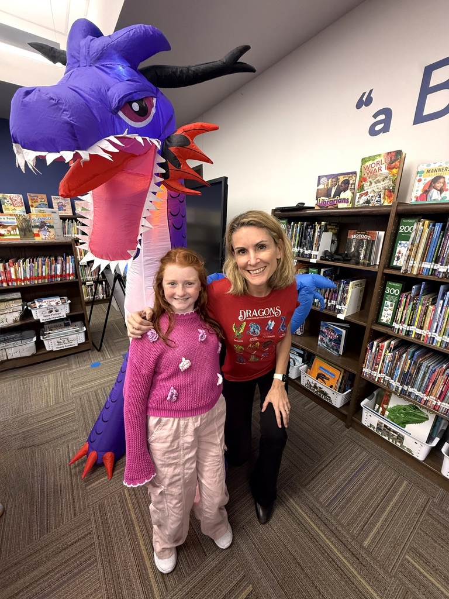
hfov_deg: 85.7
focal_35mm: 14
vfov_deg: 102.1
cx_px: 224
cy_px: 300
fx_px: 242
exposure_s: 1/102
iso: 320
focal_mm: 2.22
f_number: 2.2
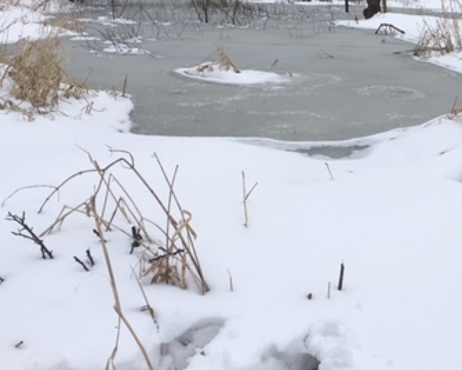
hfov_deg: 34.0
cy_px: 70
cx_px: 349
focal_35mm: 54
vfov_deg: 27.5
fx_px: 738
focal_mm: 4.15
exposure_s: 1/420
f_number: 2.2
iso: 25
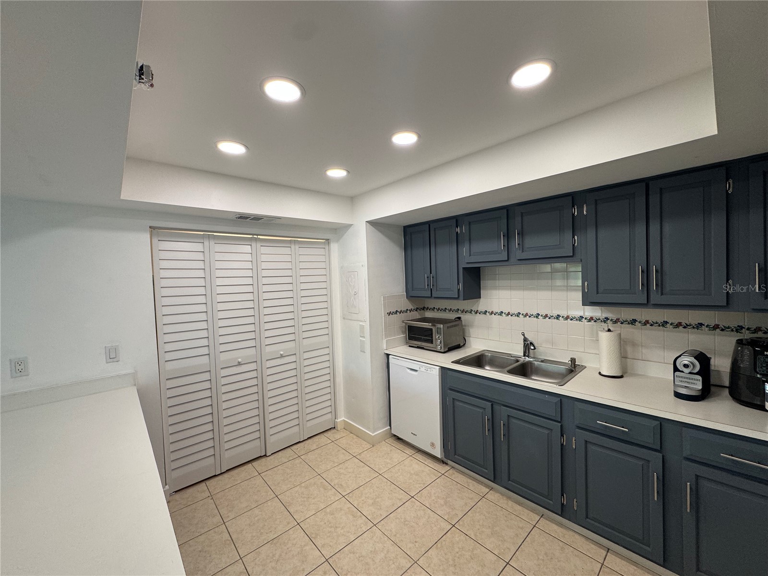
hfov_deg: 102.1
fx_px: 311
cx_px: 384
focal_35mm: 14
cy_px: 288
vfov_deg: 85.7
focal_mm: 2.22
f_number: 2.2
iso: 125
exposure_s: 1/120
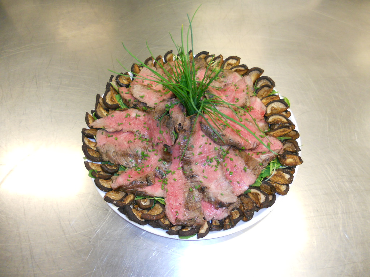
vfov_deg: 51.4
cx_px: 185
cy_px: 138
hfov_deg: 65.3
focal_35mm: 27
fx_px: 289
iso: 250
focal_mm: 4.9
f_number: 3.2
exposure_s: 1/30
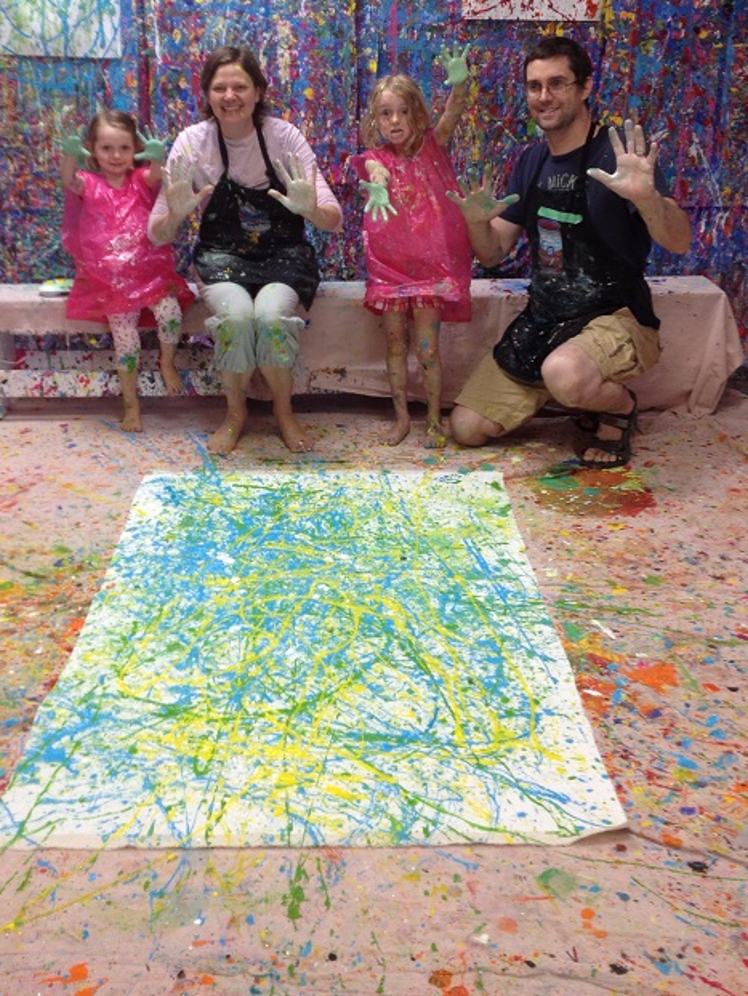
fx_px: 1296
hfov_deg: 32.2
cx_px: 335
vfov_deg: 41.7
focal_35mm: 45
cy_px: 362
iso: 80
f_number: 2.4
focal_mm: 4.28
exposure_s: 1/20
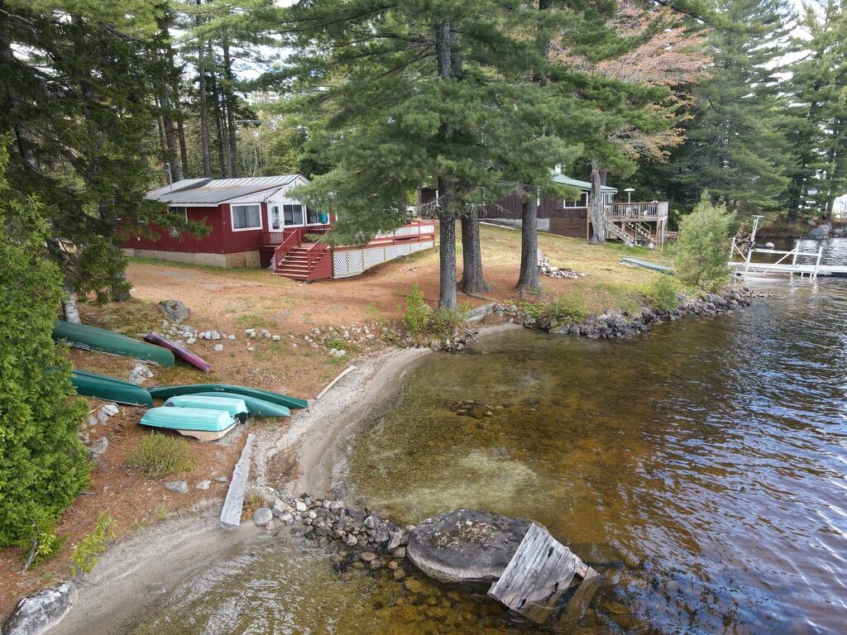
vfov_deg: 56.8
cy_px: 318
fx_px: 587
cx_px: 424
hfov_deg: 71.6
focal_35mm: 24
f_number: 2.8
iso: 100
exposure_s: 1/80
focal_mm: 4.5
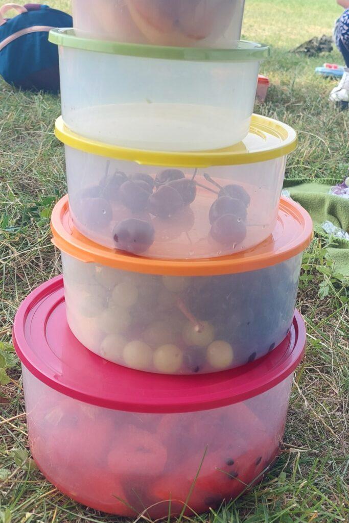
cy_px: 196
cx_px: 208
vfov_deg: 49.1
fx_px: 567
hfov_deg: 34.1
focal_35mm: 39
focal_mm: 5.23
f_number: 1.8
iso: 40
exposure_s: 1/296
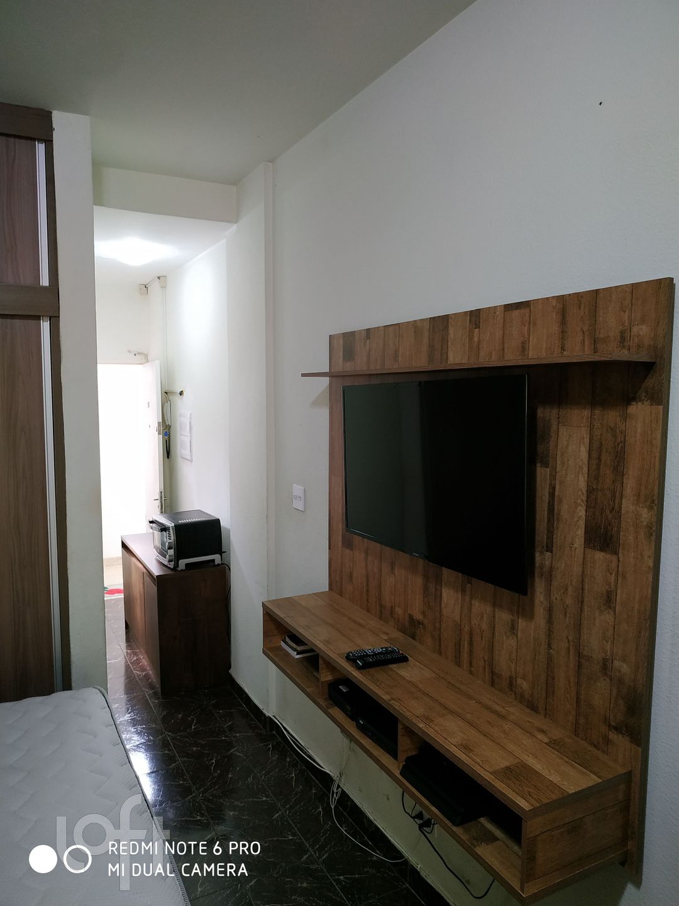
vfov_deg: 71.6
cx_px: 340
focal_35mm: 24
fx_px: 628
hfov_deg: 56.8
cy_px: 453
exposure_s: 1/24
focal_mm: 3.94
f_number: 1.9
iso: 250
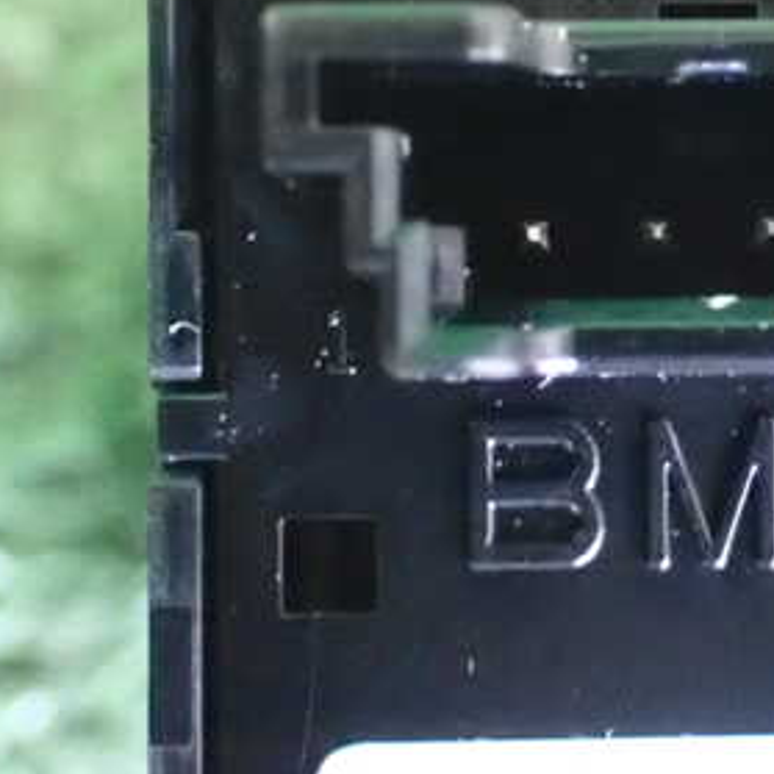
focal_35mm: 118
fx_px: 2985
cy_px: 203
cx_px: 713
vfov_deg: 14.7
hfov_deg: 14.6
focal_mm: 11.09
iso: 6400
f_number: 3.6
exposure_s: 1/40
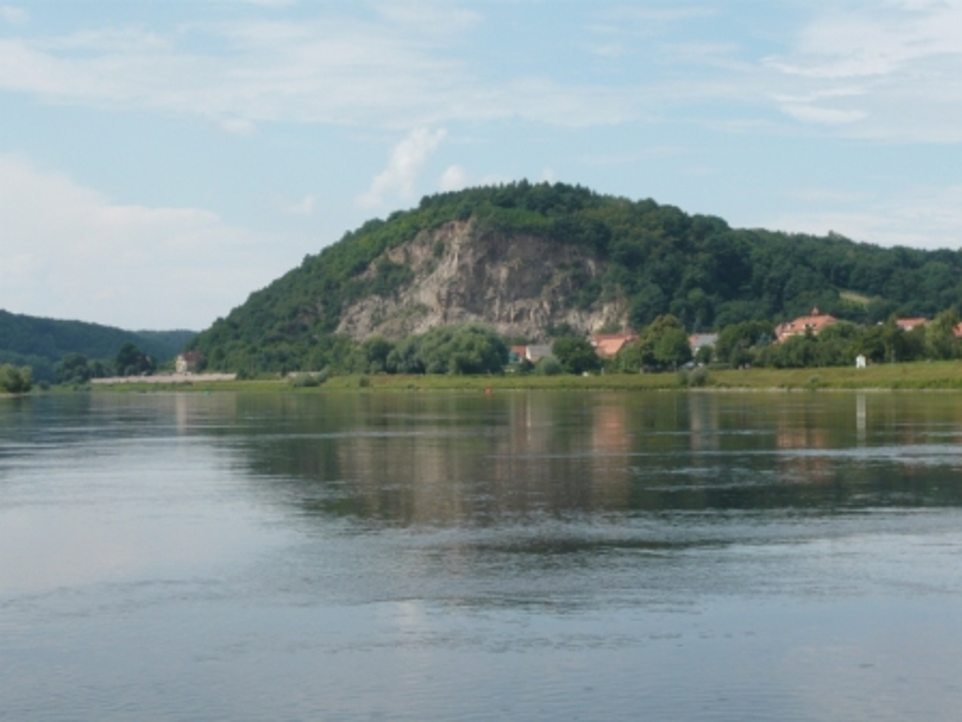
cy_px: 361
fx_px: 2195
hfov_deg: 24.7
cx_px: 481
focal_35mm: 79
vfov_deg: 18.7
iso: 100
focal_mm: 13
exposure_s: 1/640
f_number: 5
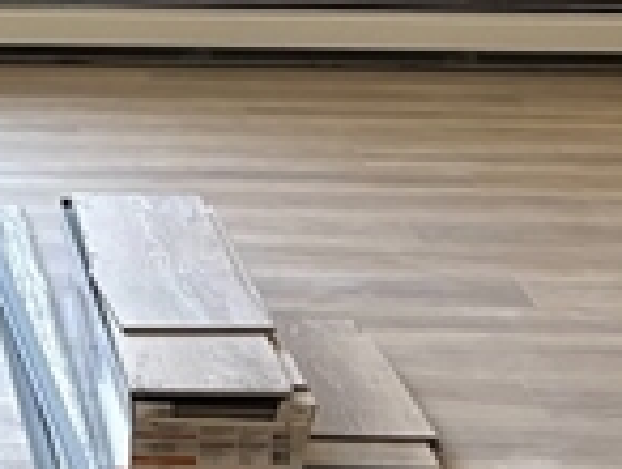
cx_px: -473
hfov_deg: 10.3
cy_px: -217
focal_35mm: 182
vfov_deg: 8.0
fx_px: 3276
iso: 80
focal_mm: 5.96
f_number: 1.6
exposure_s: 1/120
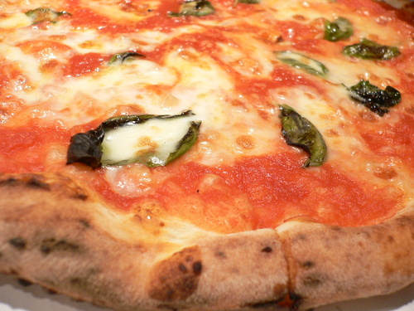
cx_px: 207
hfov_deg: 52.6
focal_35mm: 35
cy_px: 156
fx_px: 419
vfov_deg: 40.7
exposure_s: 1/20
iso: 100
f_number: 2.8
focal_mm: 5.8
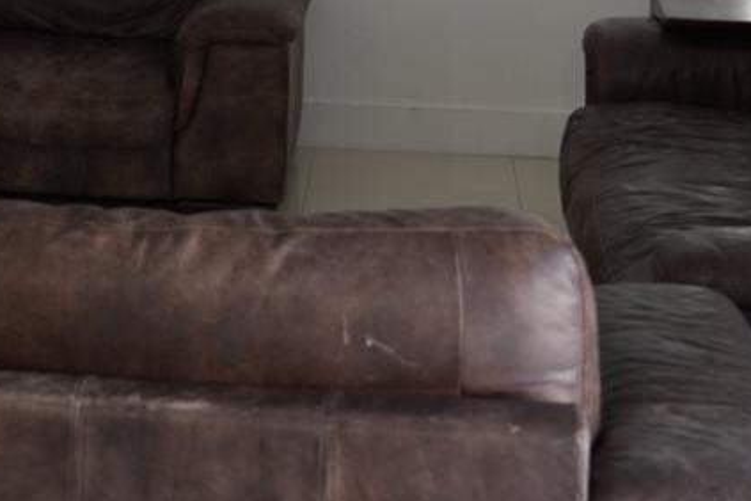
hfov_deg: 19.0
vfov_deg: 12.4
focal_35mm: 106
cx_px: 89
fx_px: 2211
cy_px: -191
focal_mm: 28
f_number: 3.2
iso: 100
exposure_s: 1/20
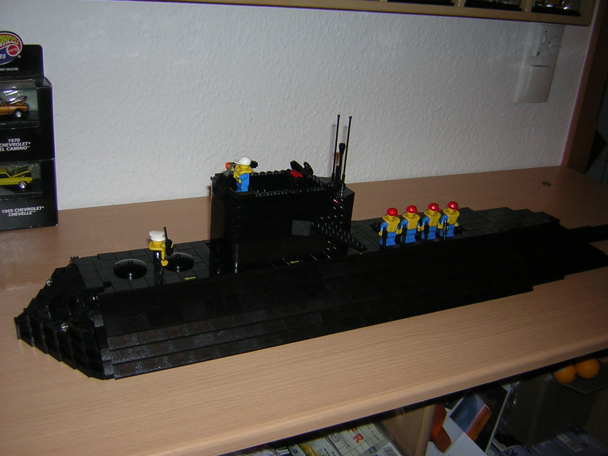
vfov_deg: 39.7
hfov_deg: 51.4
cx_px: 304
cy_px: 228
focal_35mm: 36
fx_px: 632
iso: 50
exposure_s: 1/60.1
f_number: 2.6
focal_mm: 4.7
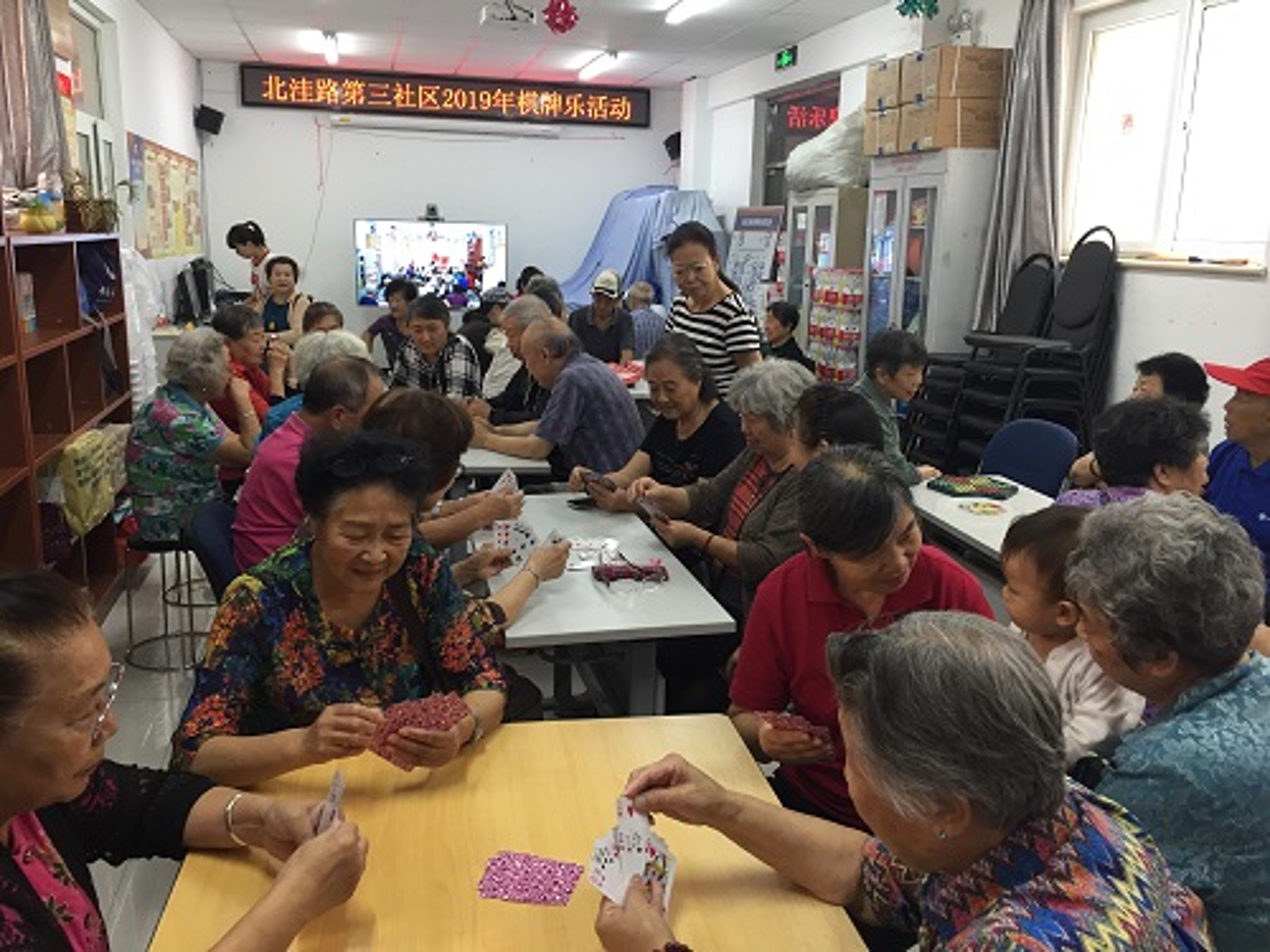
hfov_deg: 61.7
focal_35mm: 29
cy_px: 476
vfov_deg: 48.2
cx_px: 635
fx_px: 1064
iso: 125
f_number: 2.2
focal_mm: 4.15
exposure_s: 1/33
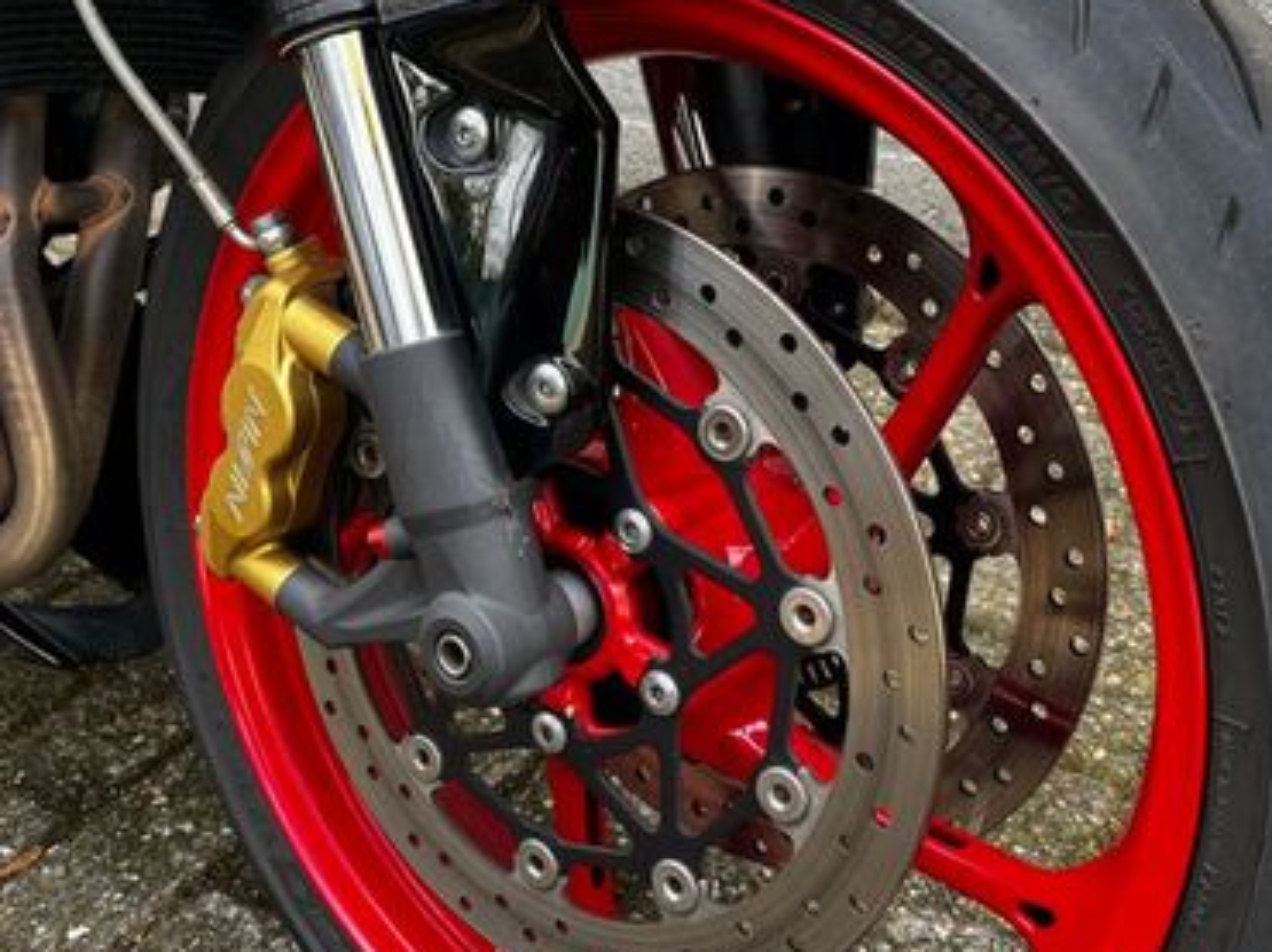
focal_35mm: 45
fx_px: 1652
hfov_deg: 42.0
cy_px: 395
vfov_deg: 32.1
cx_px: 547
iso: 64
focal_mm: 5.1
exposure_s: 1/122
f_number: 1.6
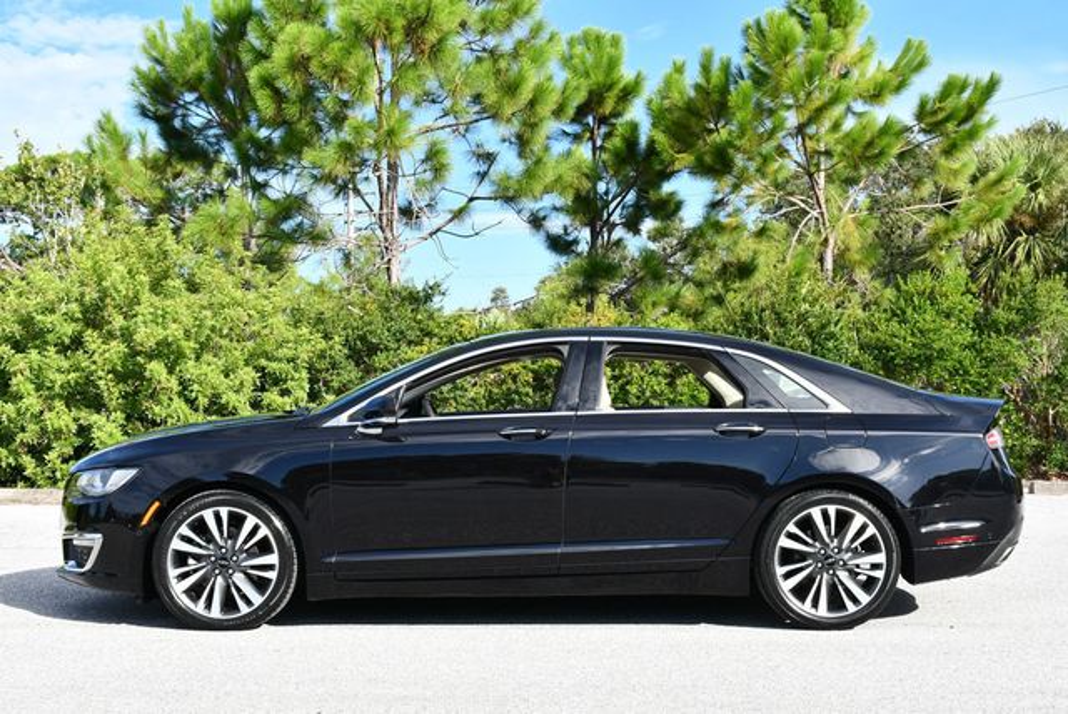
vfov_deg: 26.0
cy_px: 357
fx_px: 1544
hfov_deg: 38.2
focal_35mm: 52
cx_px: 534
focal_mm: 26
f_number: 8
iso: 160
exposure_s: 1/250
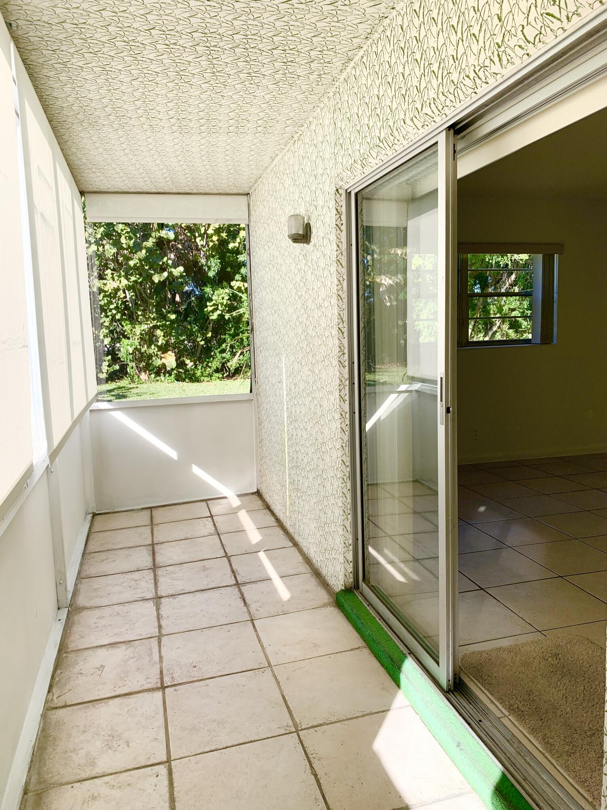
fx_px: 608
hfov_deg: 53.1
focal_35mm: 26
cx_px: 304
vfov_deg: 67.3
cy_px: 405
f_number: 1.8
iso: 25
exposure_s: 1/500
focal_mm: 4.25
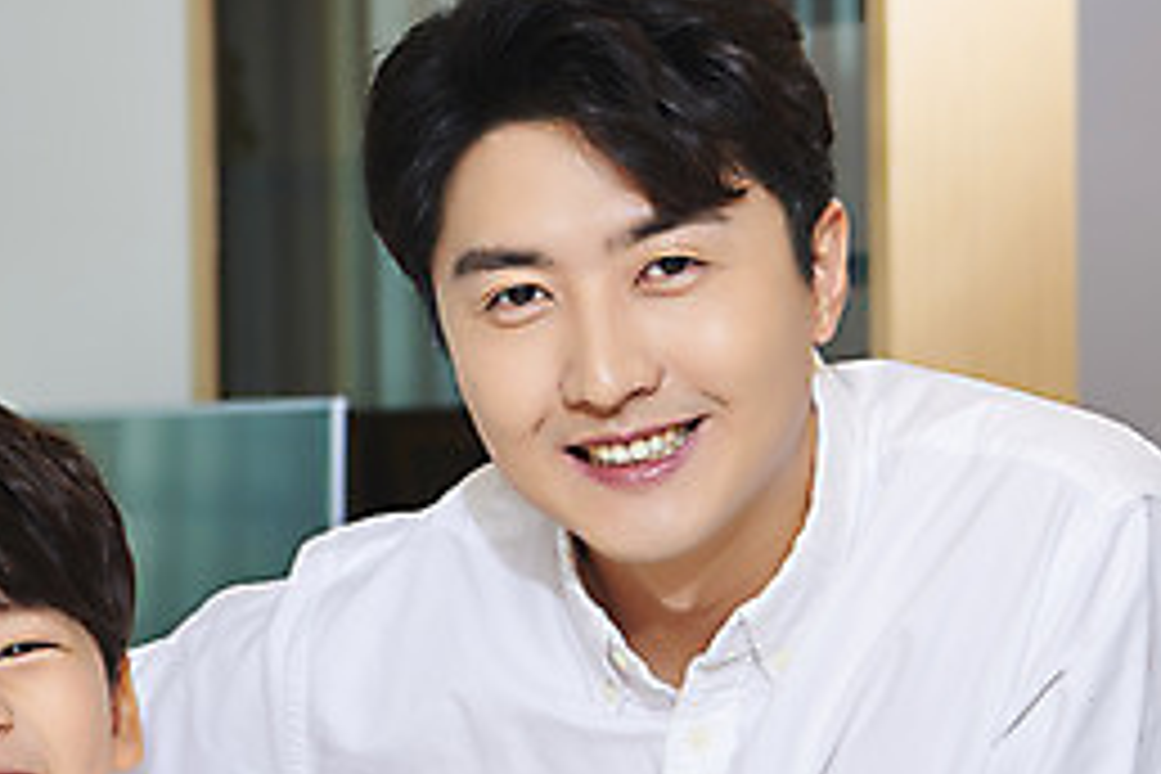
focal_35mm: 144
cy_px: 670
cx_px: 353
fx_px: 4644
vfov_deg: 9.5
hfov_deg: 14.2
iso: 200
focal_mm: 62
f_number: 5.6
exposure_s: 1/80
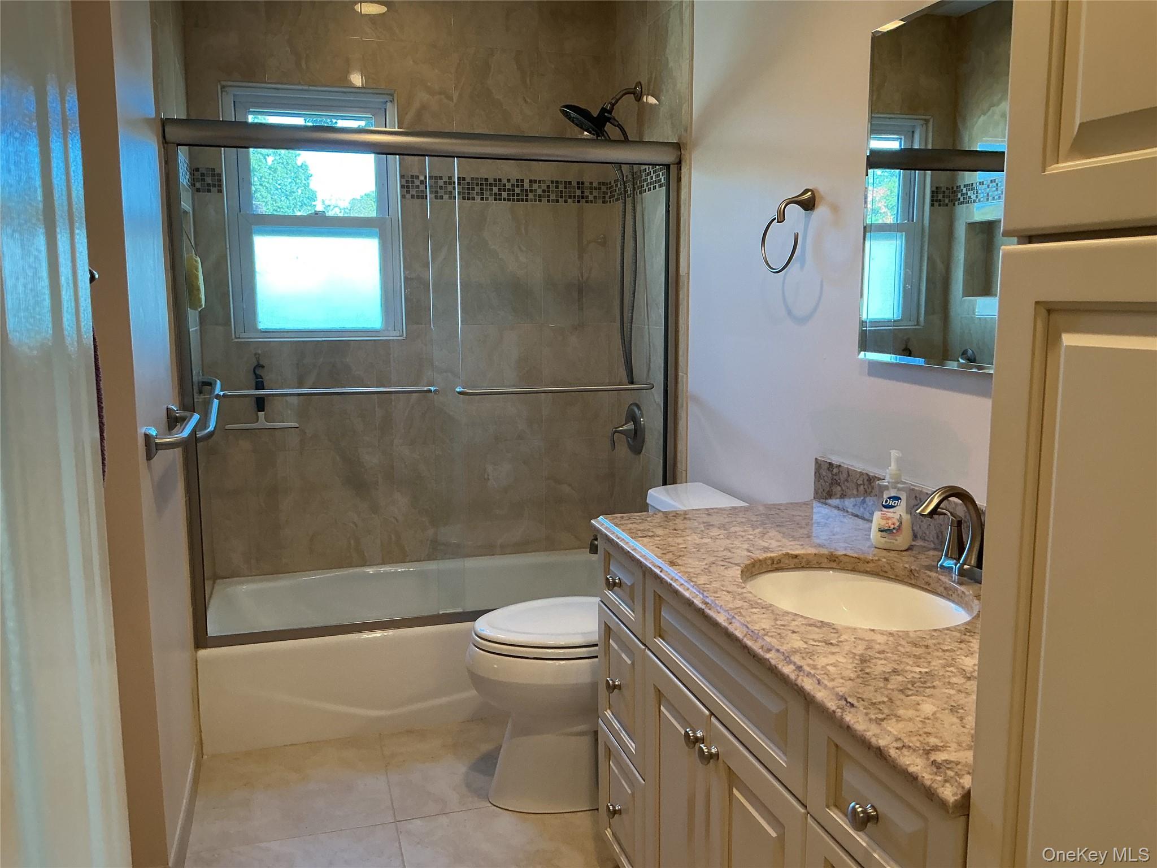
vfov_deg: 48.2
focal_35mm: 29
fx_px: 969
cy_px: 434
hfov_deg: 61.7
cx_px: 578
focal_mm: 3
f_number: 1.8
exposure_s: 1/60
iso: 100
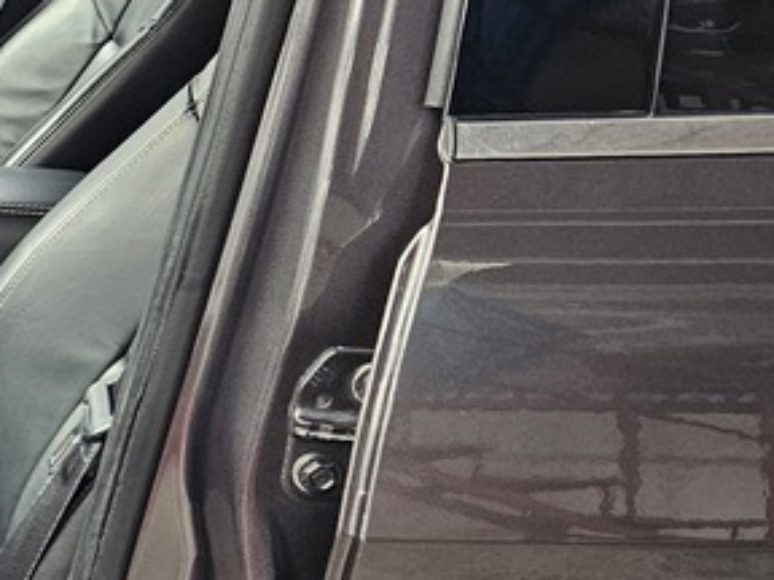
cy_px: 341
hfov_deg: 16.9
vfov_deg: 15.4
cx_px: -618
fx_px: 2147
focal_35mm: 96
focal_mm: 5.4
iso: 200
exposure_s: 1/120
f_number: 1.8
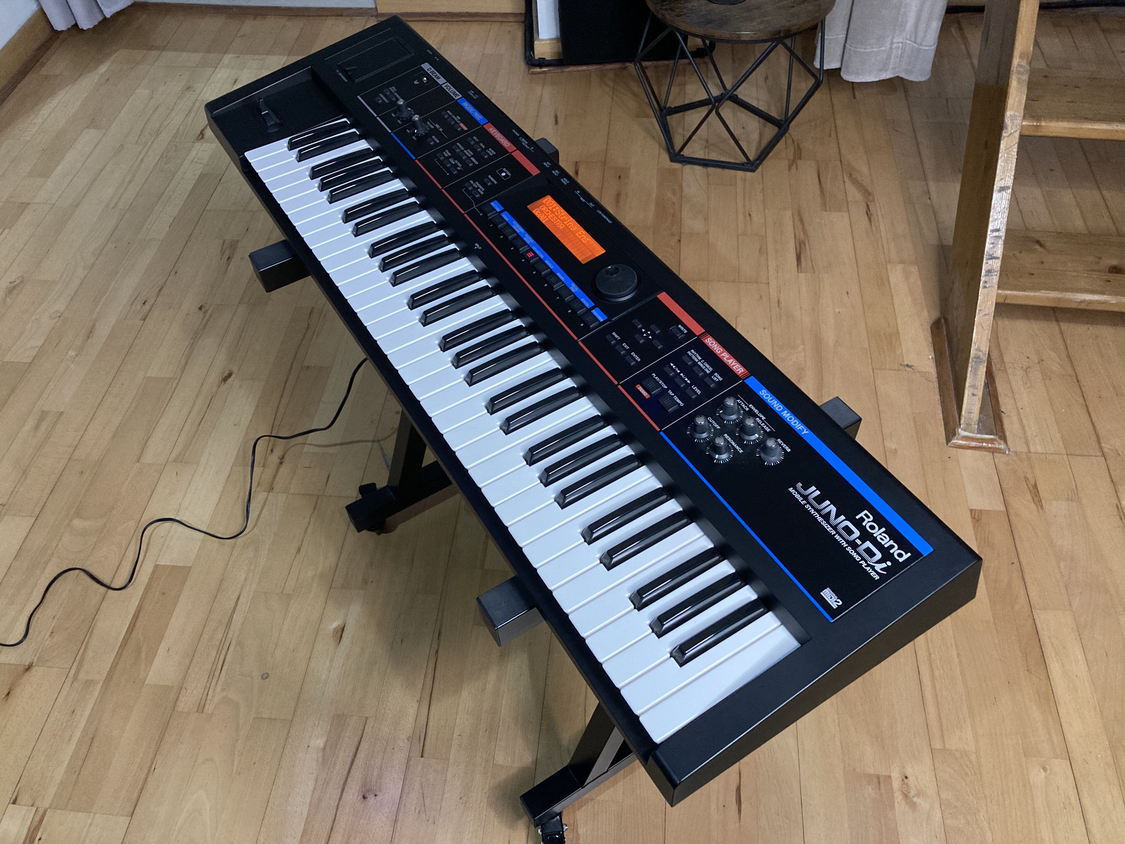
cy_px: 422
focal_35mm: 28
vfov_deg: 49.7
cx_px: 562
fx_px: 910
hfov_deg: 63.4
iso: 400
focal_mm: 3.99
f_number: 1.8
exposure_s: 1/35
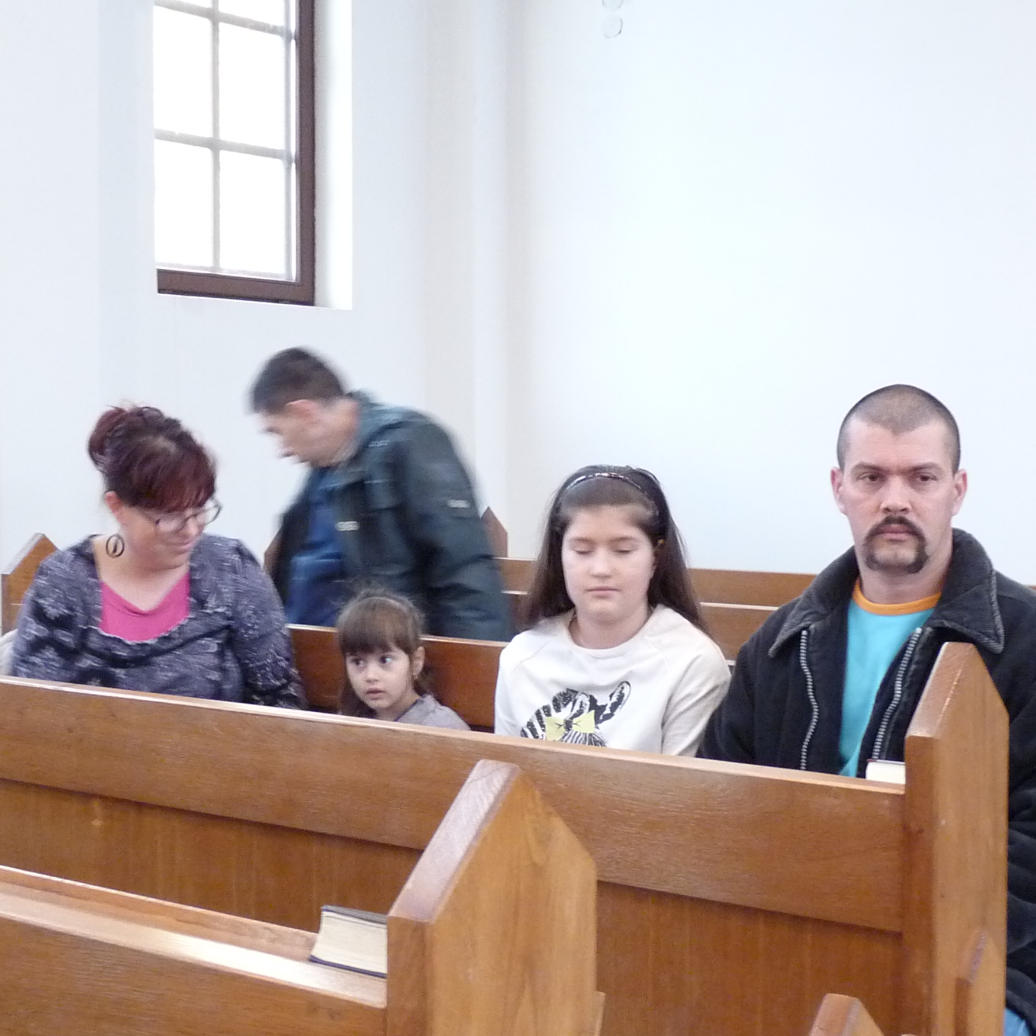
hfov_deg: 32.2
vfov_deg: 32.2
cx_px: 497
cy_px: 532
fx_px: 1795
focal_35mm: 53
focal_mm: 5.2
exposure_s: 1/10
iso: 400
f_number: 2.8
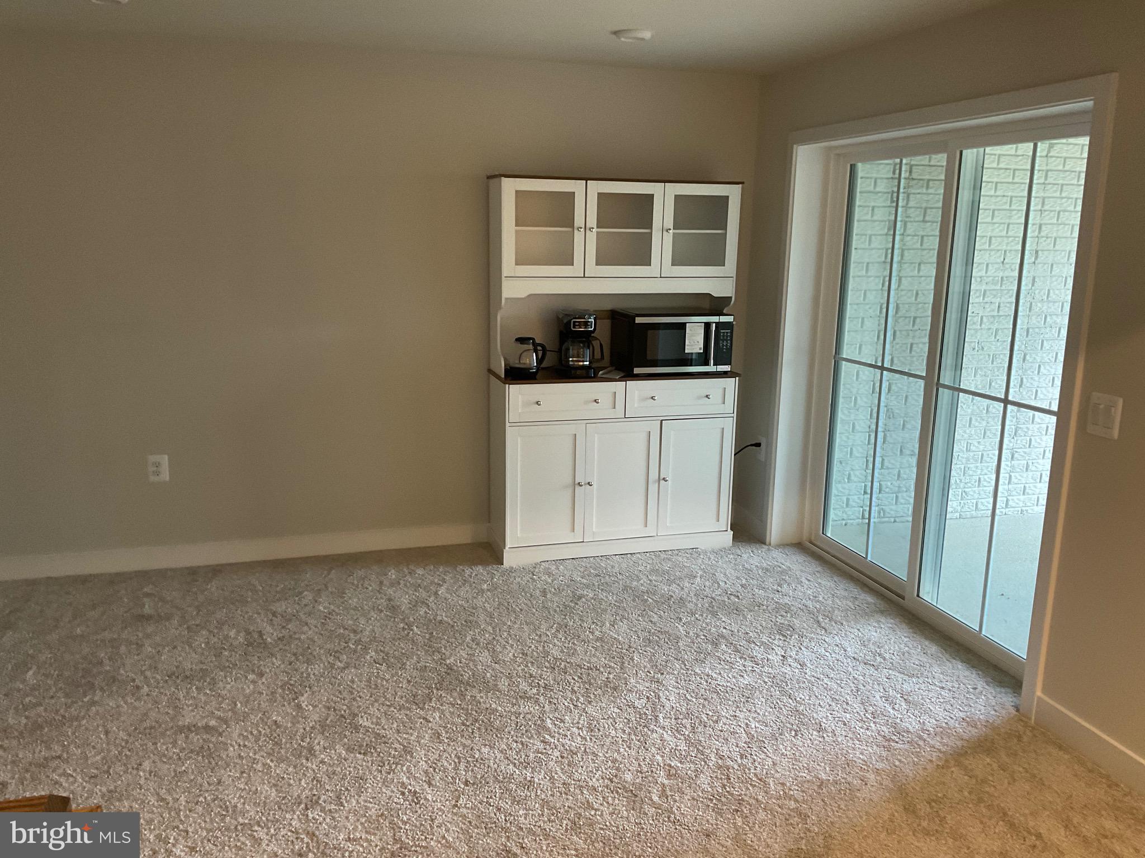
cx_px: 572
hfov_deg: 61.7
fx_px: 959
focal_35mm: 29
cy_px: 429
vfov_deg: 48.2
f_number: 1.8
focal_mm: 3
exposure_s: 1/60
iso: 125
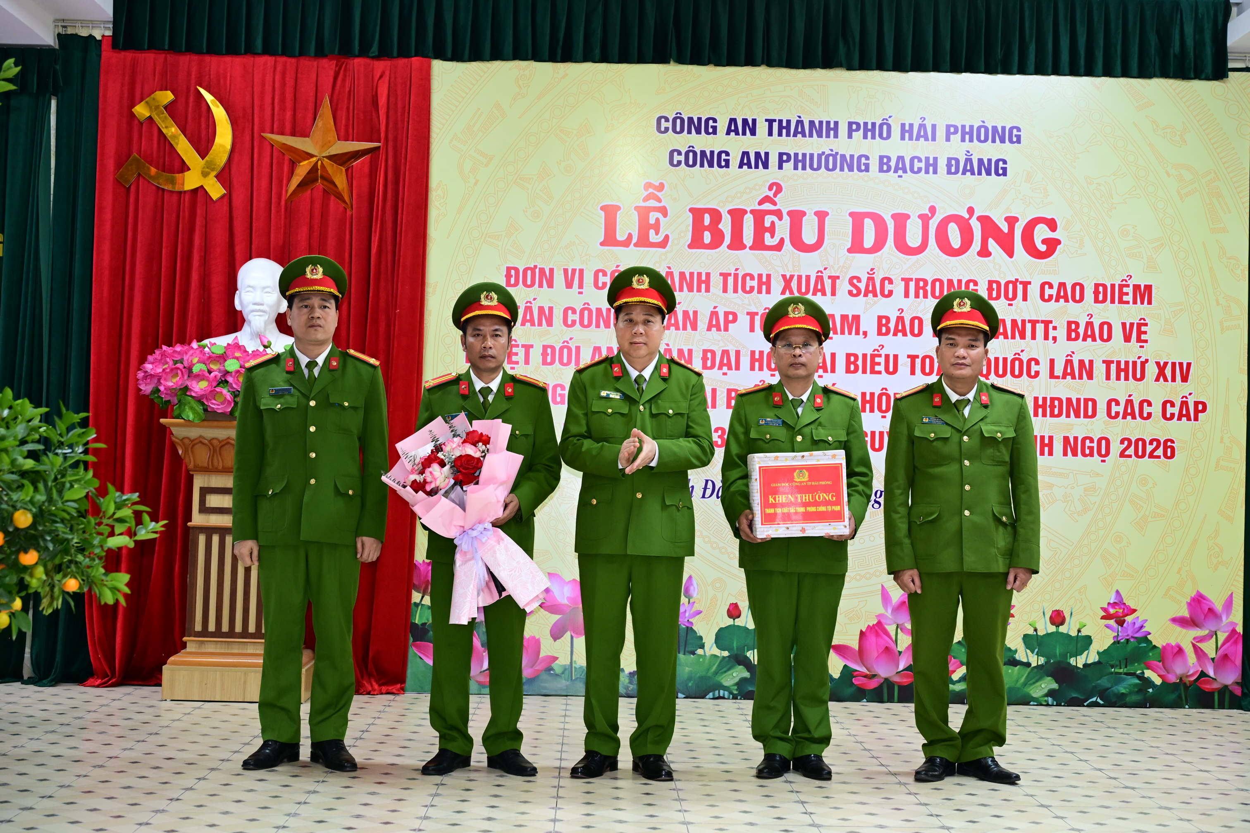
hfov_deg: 39.6
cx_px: 625
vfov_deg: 27.0
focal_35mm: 50
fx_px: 1736
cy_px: 416
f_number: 4
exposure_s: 1/160
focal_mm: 50
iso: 2000
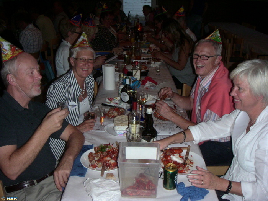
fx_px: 294
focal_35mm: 38
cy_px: 100
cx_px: 134
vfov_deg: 37.7
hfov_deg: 49.0
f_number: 2.8
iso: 160
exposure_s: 1/50
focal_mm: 6
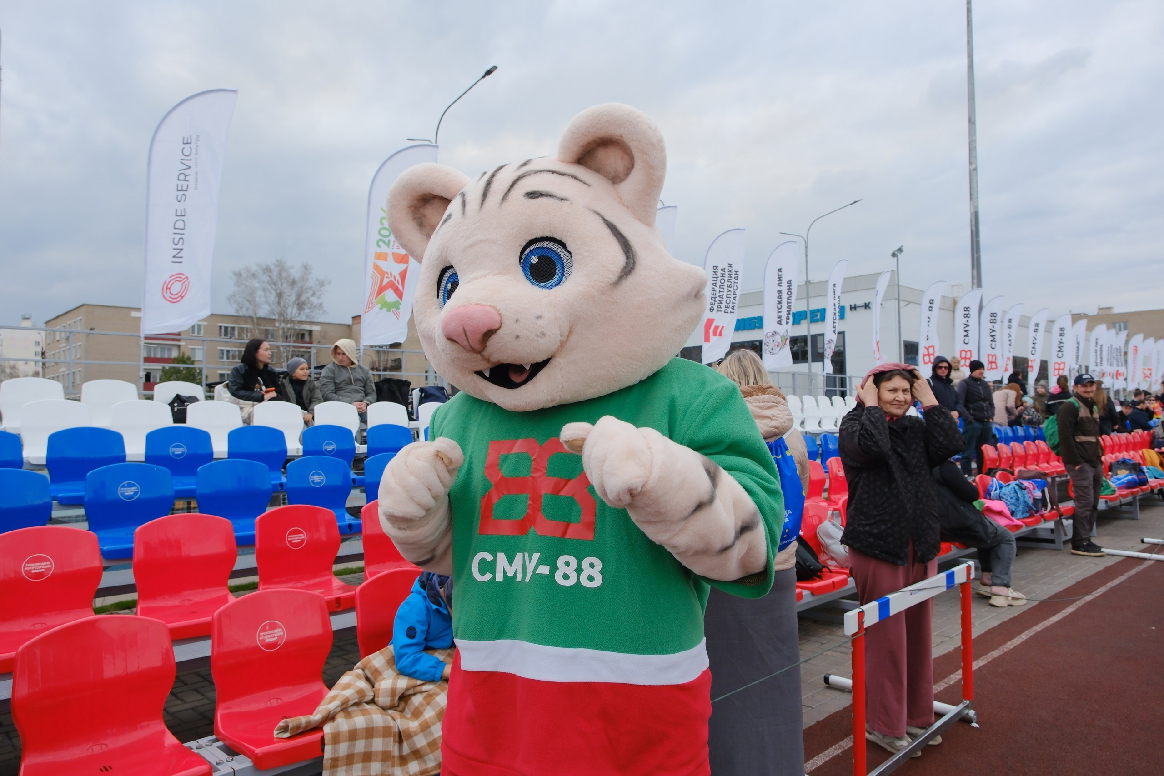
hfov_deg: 73.7
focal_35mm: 24
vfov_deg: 53.1
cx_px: 582
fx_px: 776
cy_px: 388
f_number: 5
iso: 400
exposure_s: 1/1000
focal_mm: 16
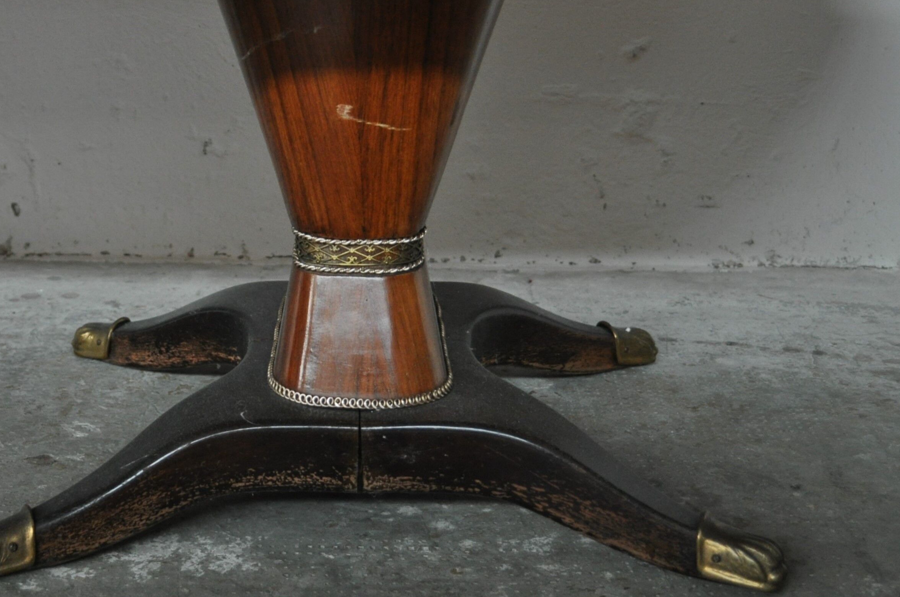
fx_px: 1323
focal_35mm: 53
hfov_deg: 36.8
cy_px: 142
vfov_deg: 25.1
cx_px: 246
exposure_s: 1/40
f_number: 3.8
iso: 800
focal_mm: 22
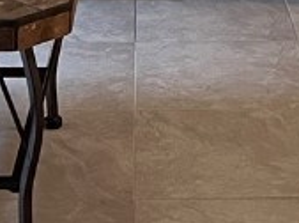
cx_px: 211
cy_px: -287
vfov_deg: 8.6
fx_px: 1362
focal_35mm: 158
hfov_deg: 12.5
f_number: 1.5
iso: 500
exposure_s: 1/60
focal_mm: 5.7
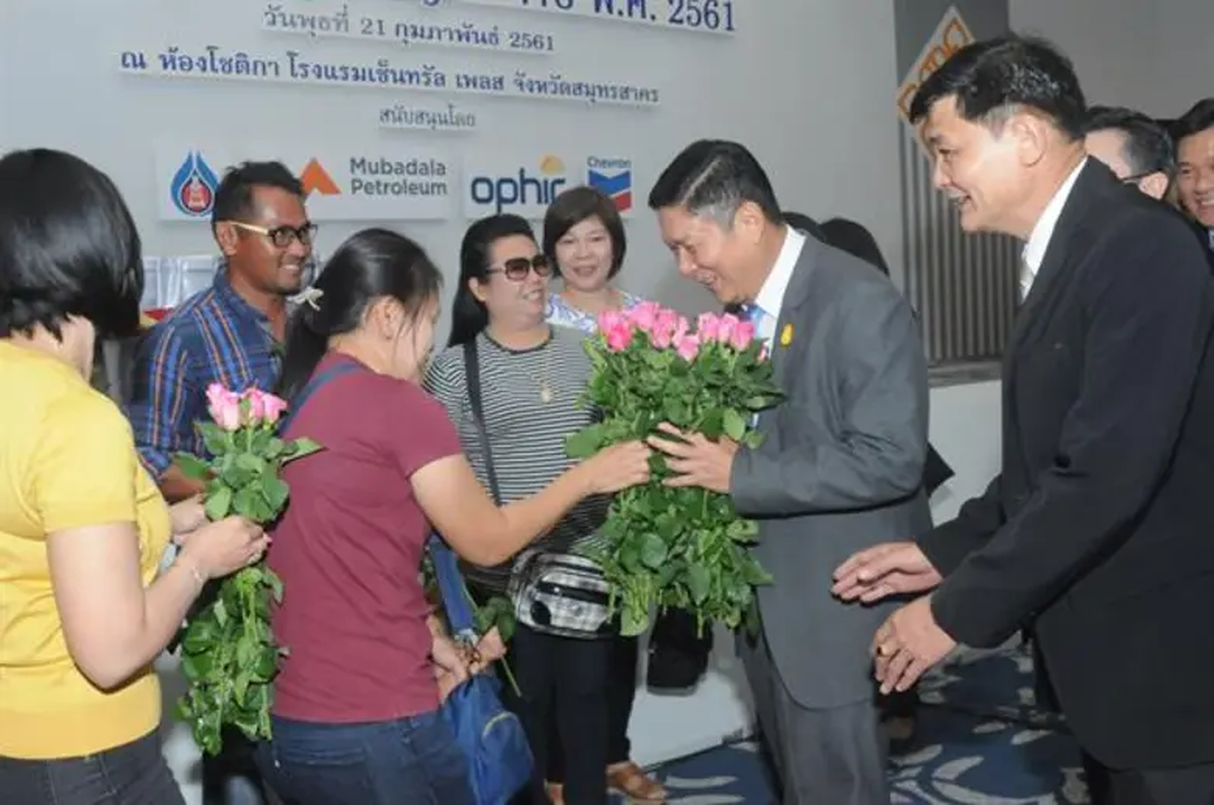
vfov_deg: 36.7
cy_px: 402
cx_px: 607
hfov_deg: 53.2
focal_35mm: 36
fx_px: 1212
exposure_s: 1/160
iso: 1600
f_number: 4.5
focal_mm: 24
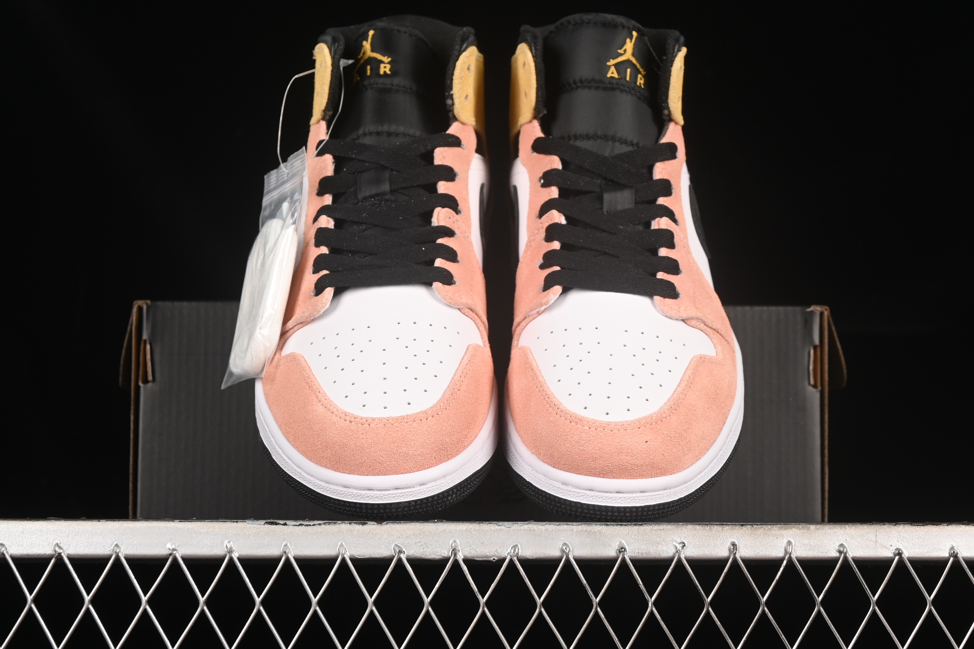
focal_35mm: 75
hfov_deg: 27.0
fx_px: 2029
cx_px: 487
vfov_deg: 18.2
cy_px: 324
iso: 160
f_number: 7.1
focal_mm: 50
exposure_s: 1/80
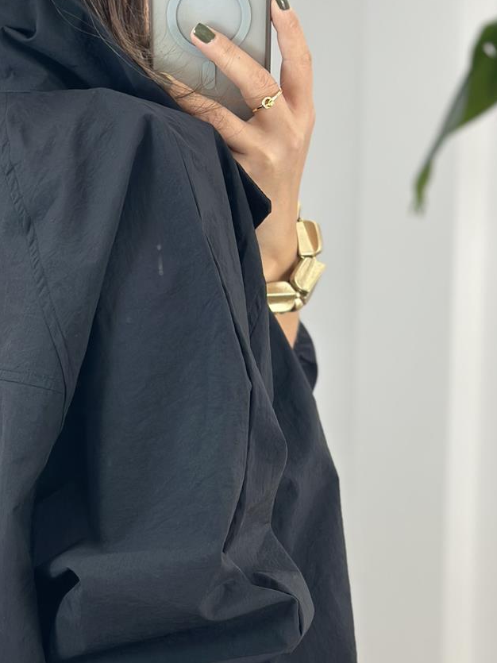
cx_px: 56
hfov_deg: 15.9
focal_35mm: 92
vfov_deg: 21.1
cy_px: 503
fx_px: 1762
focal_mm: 6.86
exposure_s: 1/130
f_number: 1.78
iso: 64
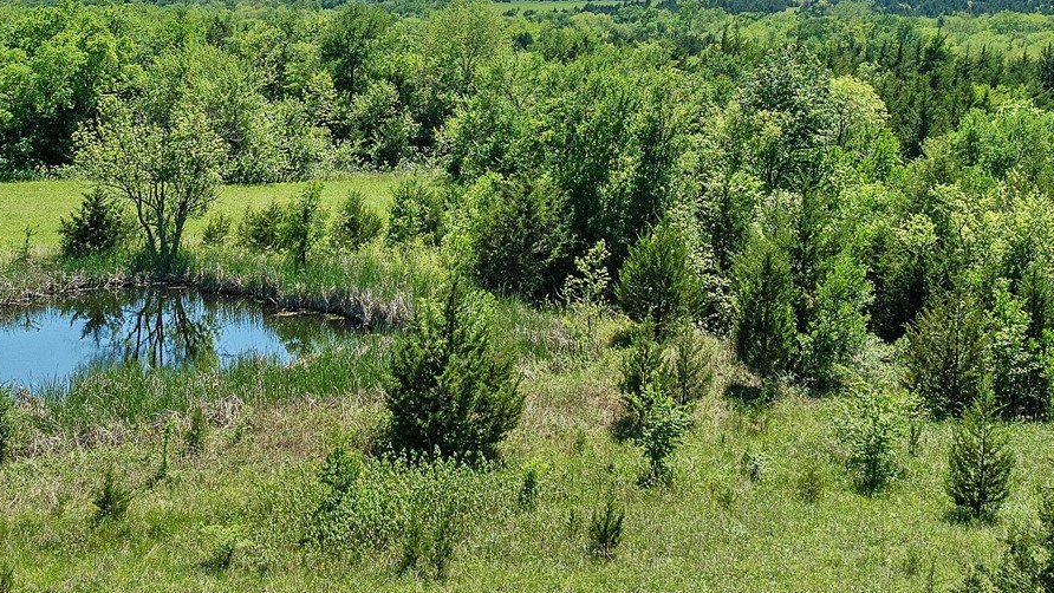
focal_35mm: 60
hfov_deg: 34.9
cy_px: 103
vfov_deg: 19.8
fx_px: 1677
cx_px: 513
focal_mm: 12.29
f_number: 2.8
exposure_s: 1/2000
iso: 150
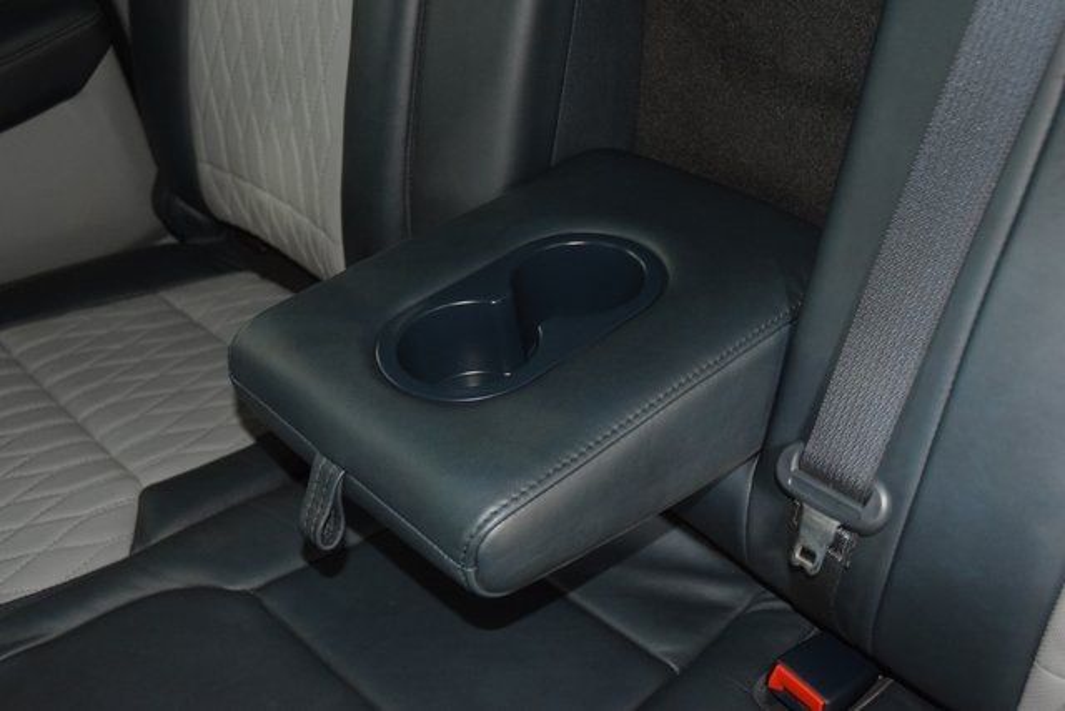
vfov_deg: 33.0
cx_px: 532
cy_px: 356
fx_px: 1198
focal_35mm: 40
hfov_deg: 47.9
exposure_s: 1/20
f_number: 3.8
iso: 2200
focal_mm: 27
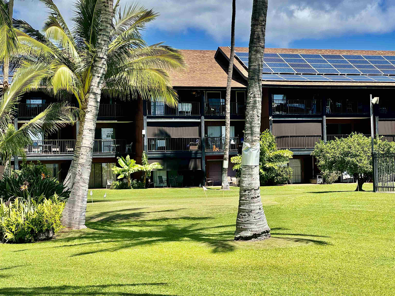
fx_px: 879
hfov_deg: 25.3
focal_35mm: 77
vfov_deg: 19.1
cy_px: 148
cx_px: 198
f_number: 2.8
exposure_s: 1/504
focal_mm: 9
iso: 25
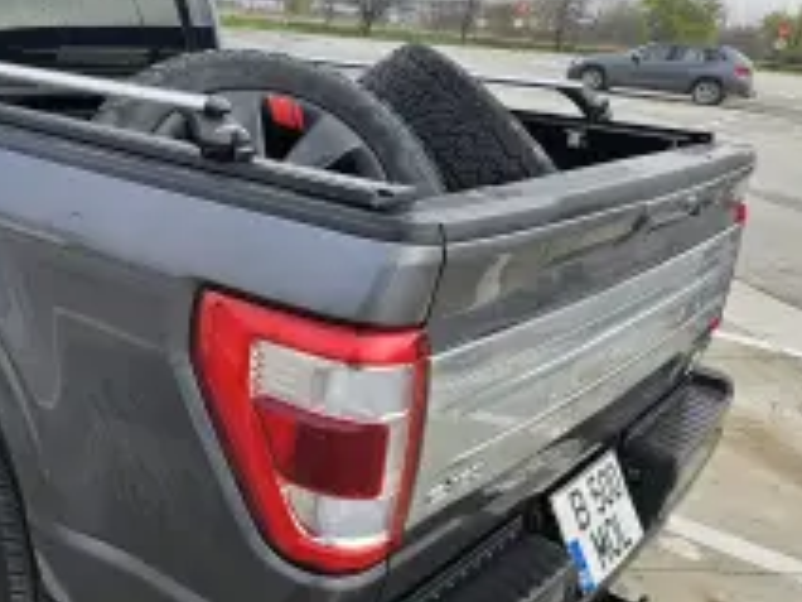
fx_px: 904
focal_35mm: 39
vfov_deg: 36.6
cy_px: 223
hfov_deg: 45.4
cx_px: 159
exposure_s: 1/563
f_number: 1.8
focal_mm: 5.4
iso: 25
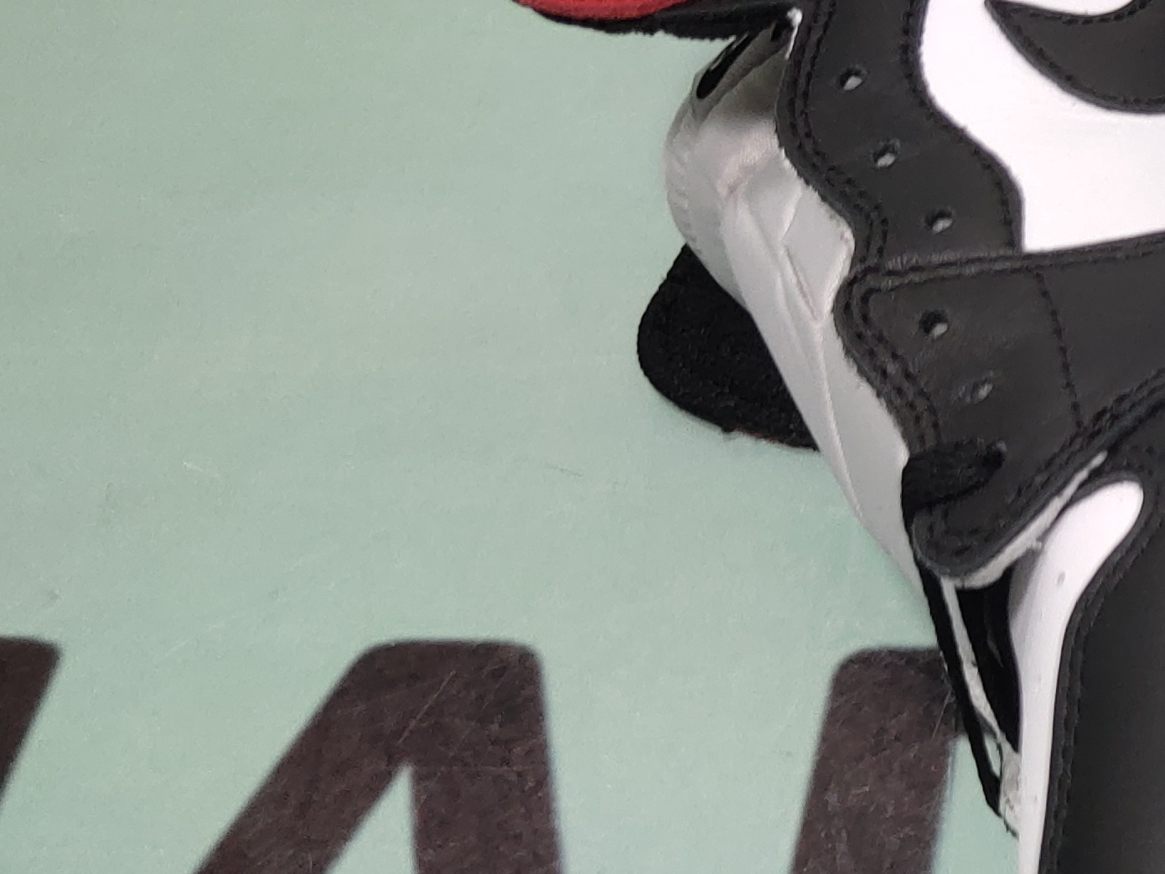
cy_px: 394
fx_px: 2928
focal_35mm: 87
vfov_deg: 17.0
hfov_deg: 20.1
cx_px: 1614
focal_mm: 4.35
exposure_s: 1/100
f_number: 1.79
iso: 90
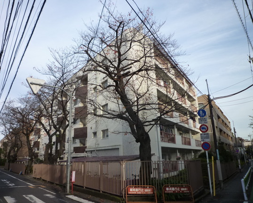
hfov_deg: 63.9
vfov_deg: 53.2
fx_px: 202
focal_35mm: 27
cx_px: 115
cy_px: 100
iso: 125
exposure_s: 1/400
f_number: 2.8
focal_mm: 4.4
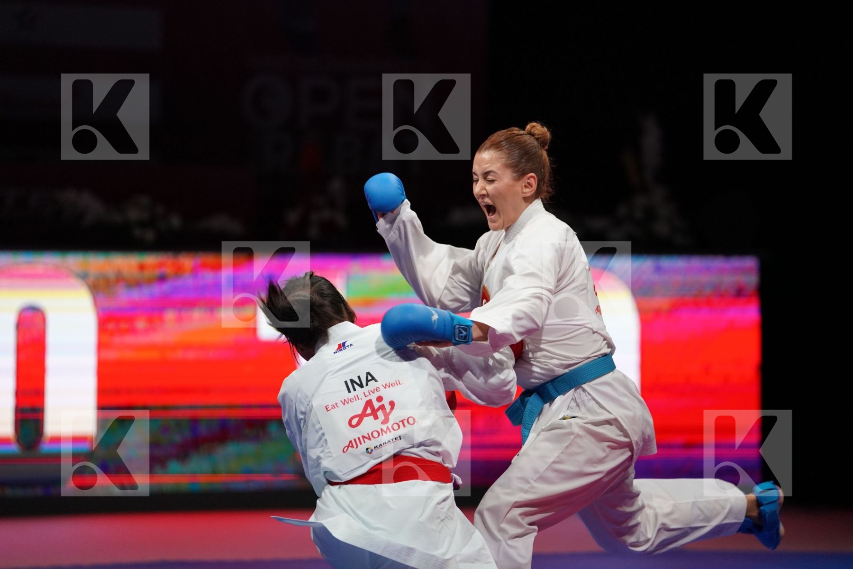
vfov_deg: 6.9
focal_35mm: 200
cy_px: 284
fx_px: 4739
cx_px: 426
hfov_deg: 10.3
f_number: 2.8
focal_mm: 200
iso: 3200
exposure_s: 1/1000
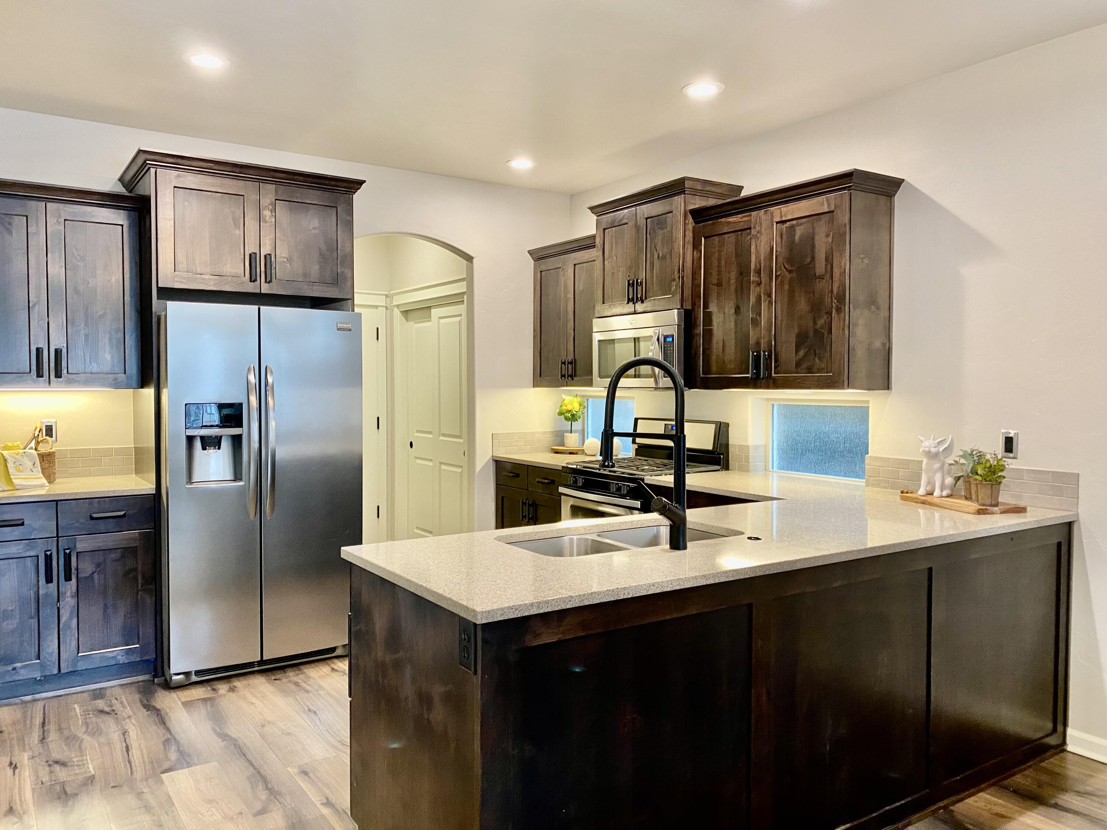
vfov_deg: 53.1
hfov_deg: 67.3
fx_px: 831
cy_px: 415
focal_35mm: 26
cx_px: 554
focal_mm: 4.25
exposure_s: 1/60
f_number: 1.8
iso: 200
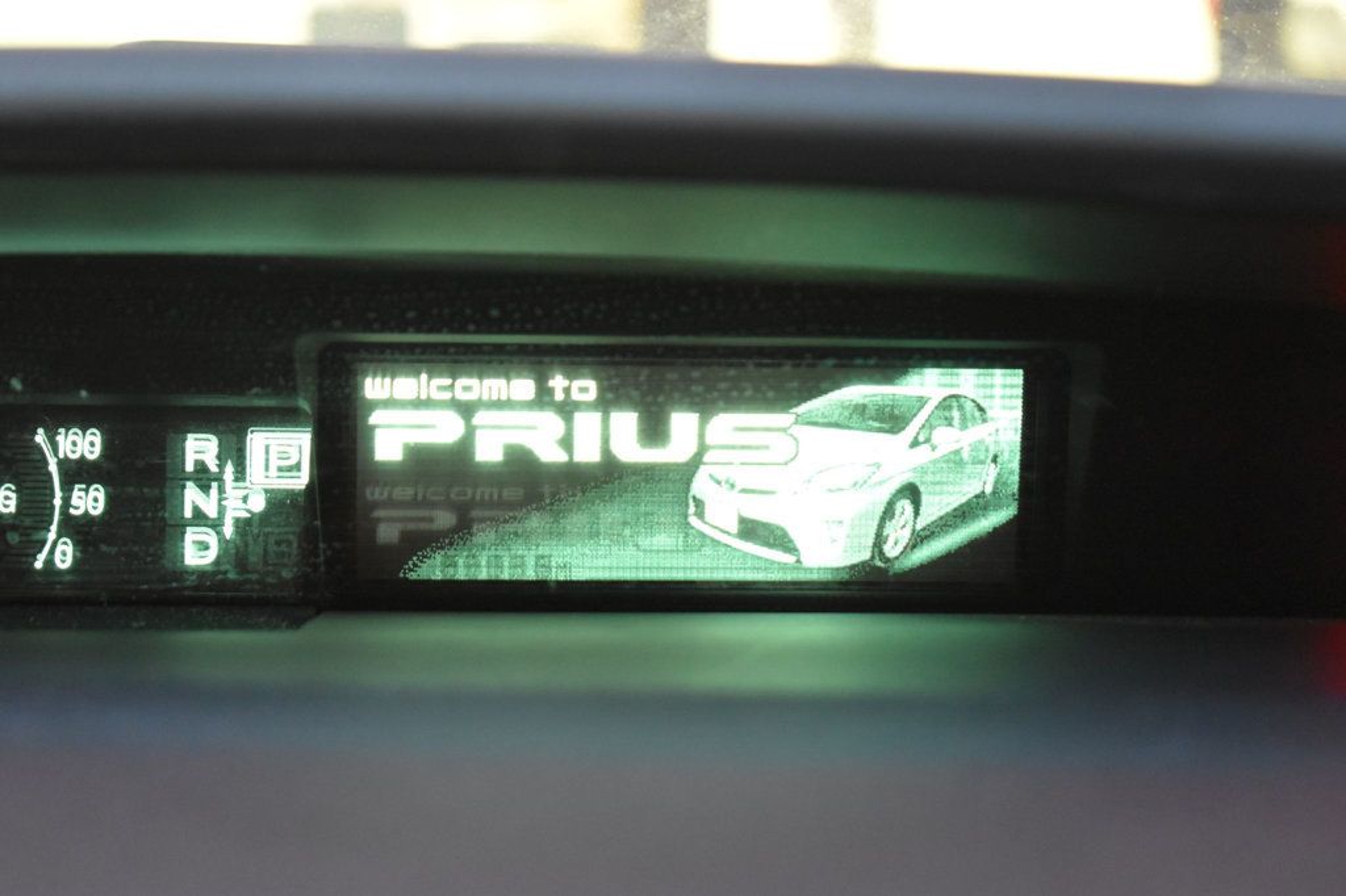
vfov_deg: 16.5
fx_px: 3083
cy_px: 448
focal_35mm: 82
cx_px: 673
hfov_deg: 24.6
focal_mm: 55
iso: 3200
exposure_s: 1/13
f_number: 5.6
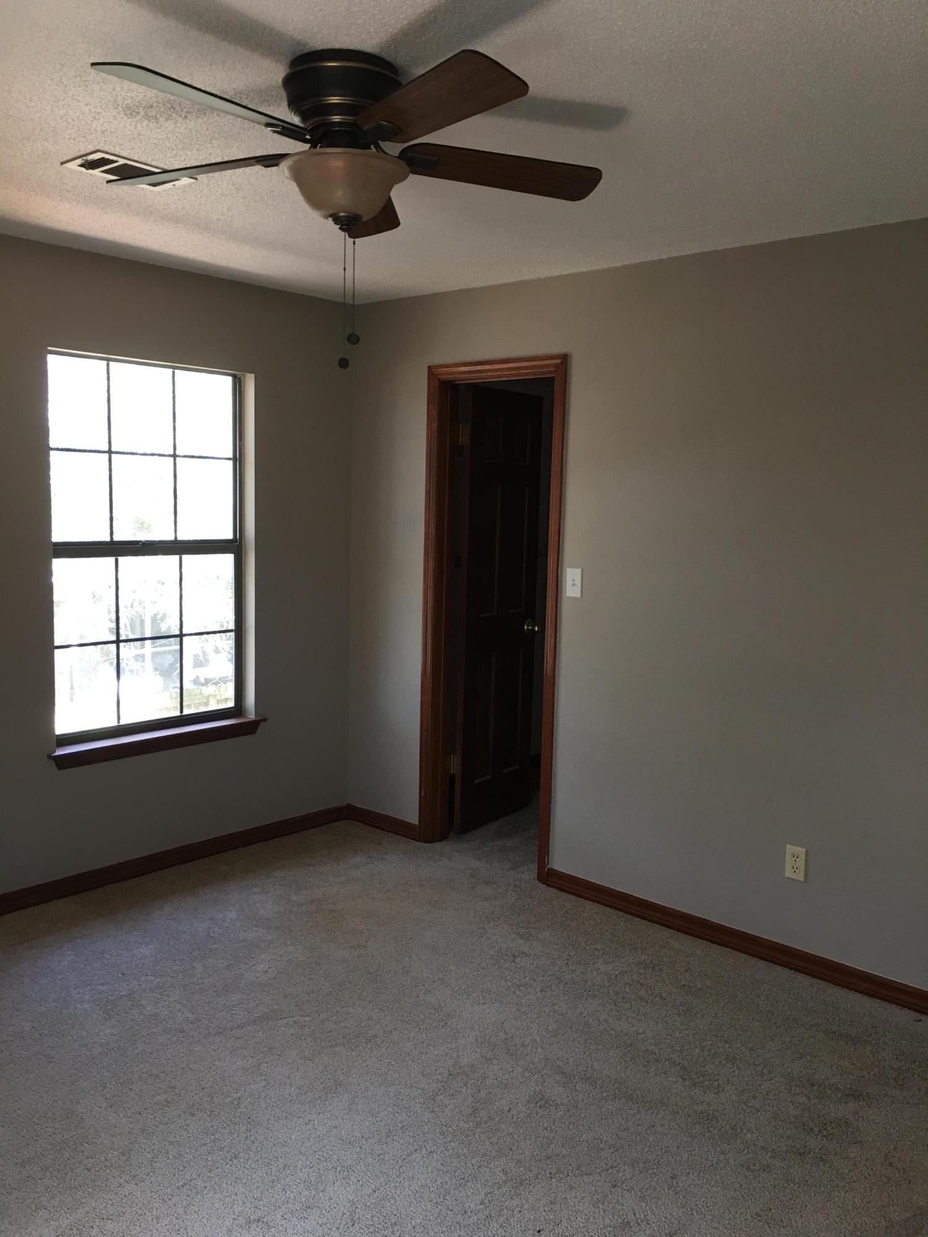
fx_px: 1037
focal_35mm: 29
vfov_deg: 61.7
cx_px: 464
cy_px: 618
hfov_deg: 48.2
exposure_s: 1/15
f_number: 2.2
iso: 40
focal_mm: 4.15
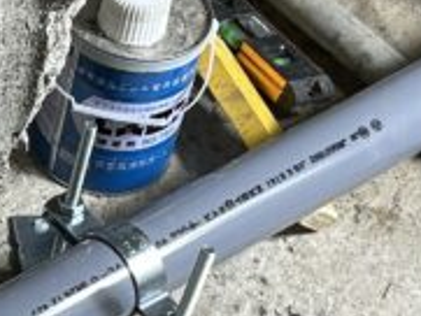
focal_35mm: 147
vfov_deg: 10.1
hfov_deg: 13.1
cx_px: -74
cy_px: 281
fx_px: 1789
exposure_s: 1/120
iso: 50
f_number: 1.5
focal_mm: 5.7
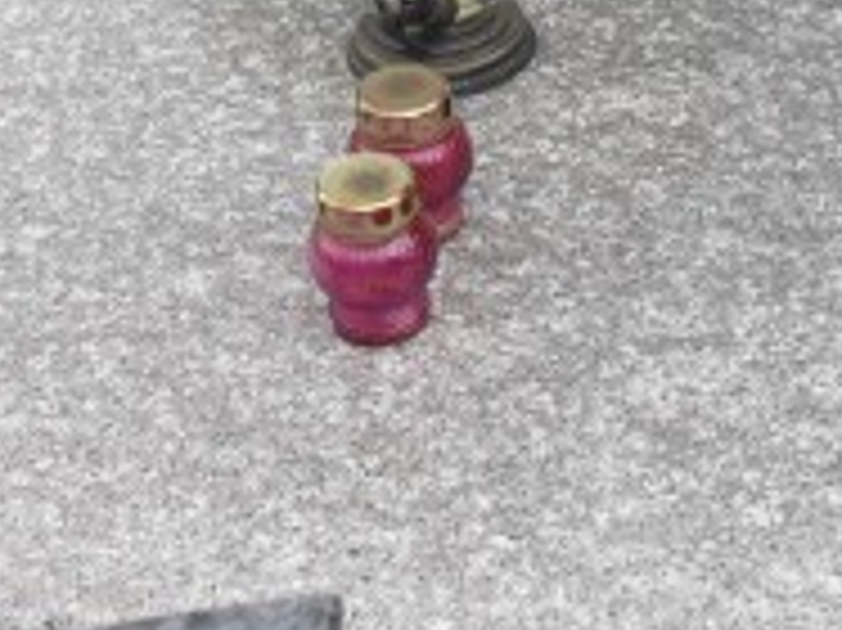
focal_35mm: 120
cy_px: -212
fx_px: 2917
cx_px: 567
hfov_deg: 16.4
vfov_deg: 12.0
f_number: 3.2
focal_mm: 6.3
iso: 100
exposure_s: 1/350
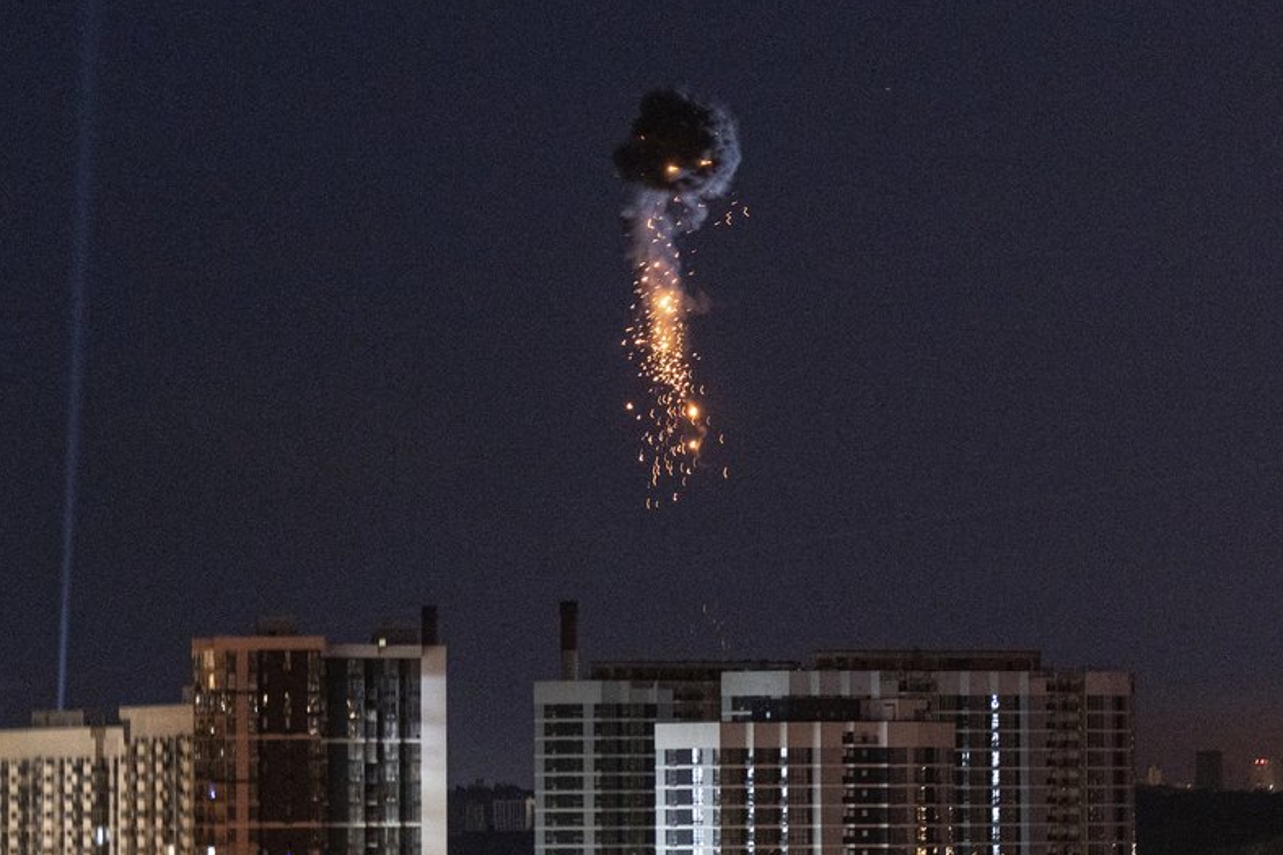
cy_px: 423
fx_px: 2565
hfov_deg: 28.1
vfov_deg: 18.9
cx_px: 628
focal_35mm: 72
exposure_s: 1/3
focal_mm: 70
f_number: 3.2
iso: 1250
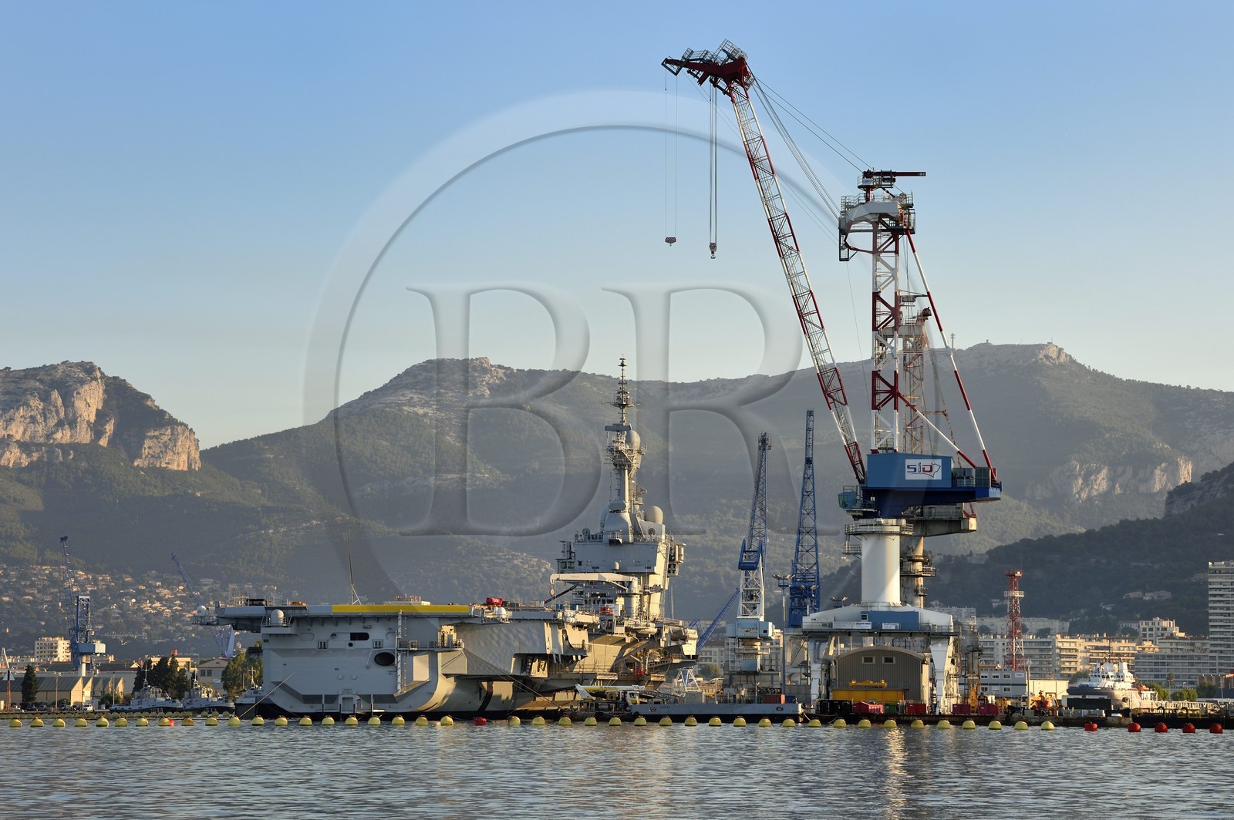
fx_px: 3767
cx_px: 617
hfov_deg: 18.6
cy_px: 410
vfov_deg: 12.4
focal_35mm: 110
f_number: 6.3
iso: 200
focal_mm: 110
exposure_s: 1/500
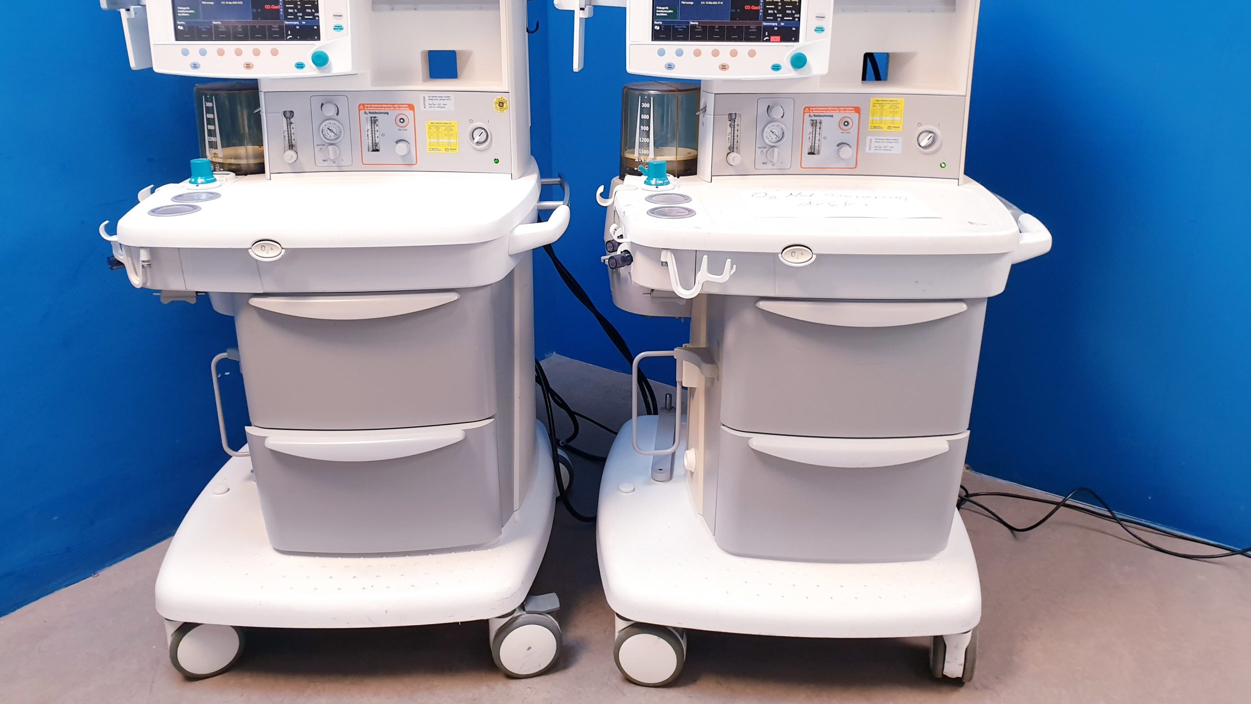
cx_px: 620
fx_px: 962
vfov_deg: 40.0
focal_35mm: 29
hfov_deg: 66.1
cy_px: 276
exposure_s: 1/50
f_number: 2.4
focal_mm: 4.3
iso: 160
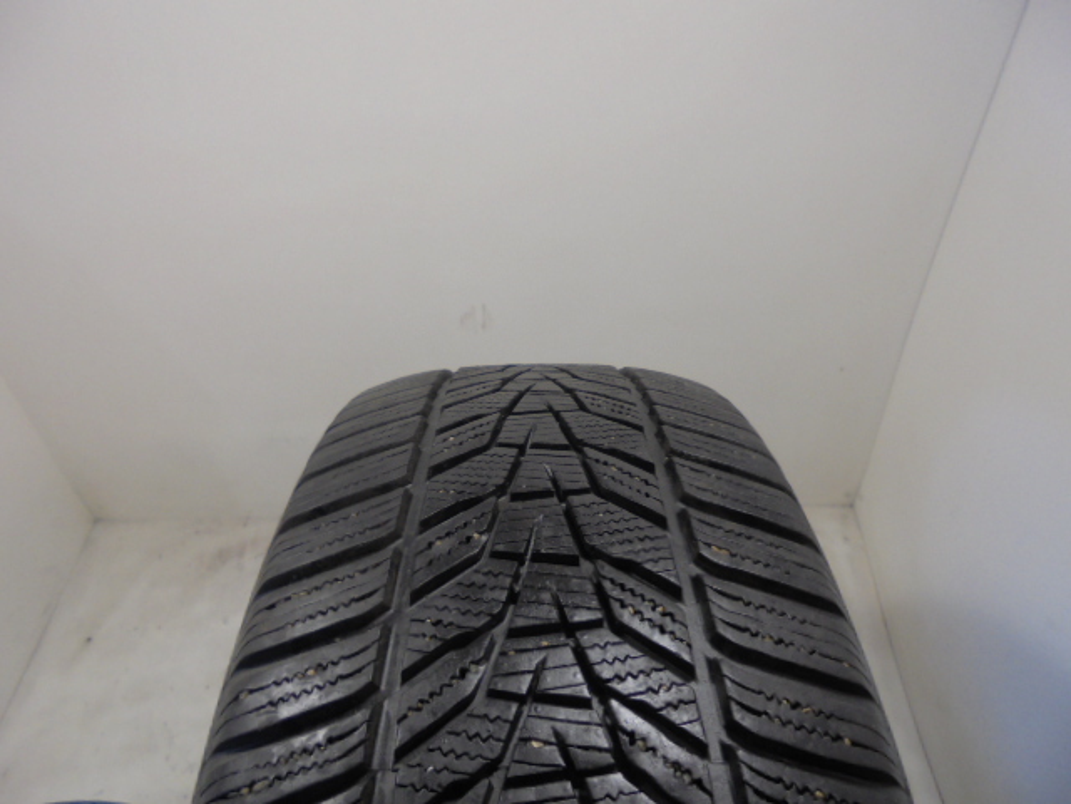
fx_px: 804
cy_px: 402
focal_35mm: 26
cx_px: 536
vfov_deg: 53.1
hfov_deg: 67.3
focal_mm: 4.6
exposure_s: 1/30
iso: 100
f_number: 3.5
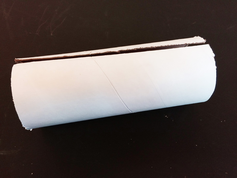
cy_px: 89
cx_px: 118
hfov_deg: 61.7
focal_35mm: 29
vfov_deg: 48.2
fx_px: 199
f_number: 2.2
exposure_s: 1/30
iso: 40
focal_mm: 4.15
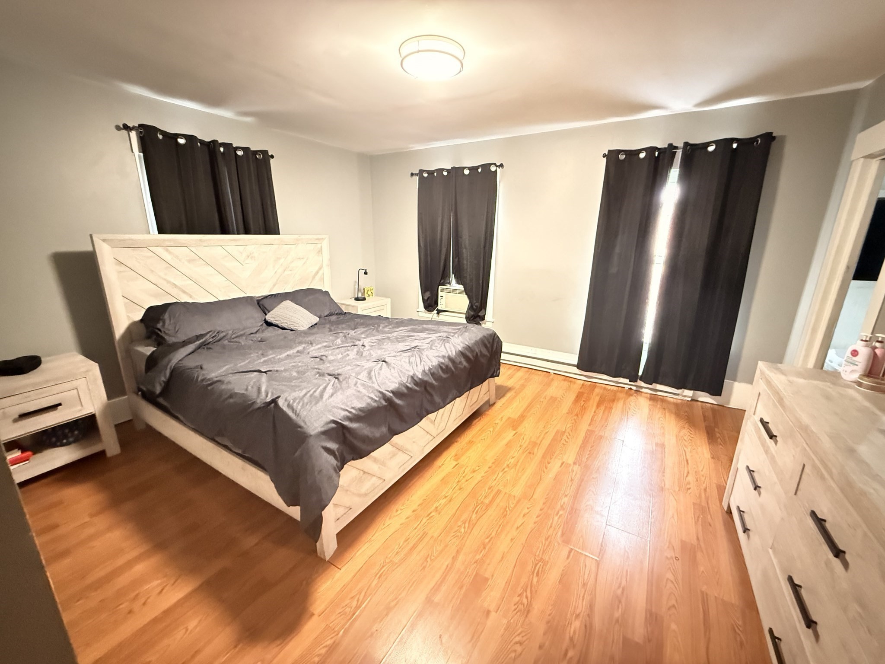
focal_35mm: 14
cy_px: 332
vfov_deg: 85.7
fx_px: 358
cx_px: 442
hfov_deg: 102.1
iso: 2500
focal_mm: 2.22
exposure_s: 1/24
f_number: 2.2
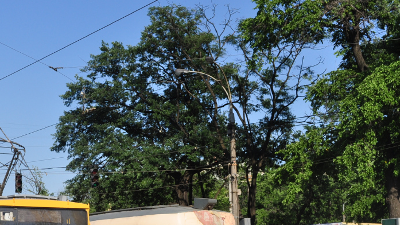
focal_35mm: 82
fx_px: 870
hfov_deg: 25.3
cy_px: 197
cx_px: 57
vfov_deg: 14.6
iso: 200
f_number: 10
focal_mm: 28
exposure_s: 1/400
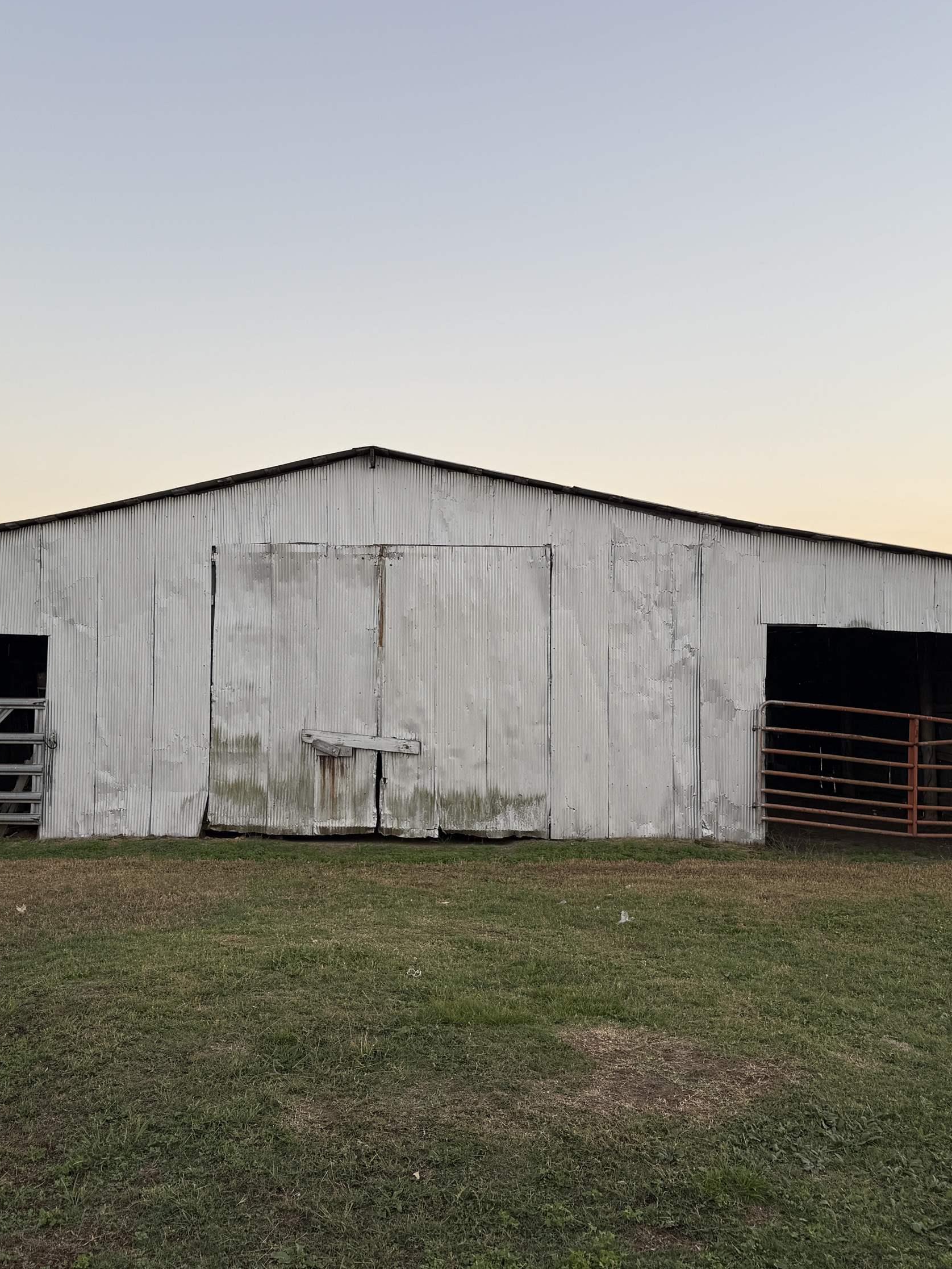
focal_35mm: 33
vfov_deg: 55.3
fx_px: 1210
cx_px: 400
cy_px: 615
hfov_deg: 42.8
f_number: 1.78
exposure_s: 1/149
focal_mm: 6.76
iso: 64
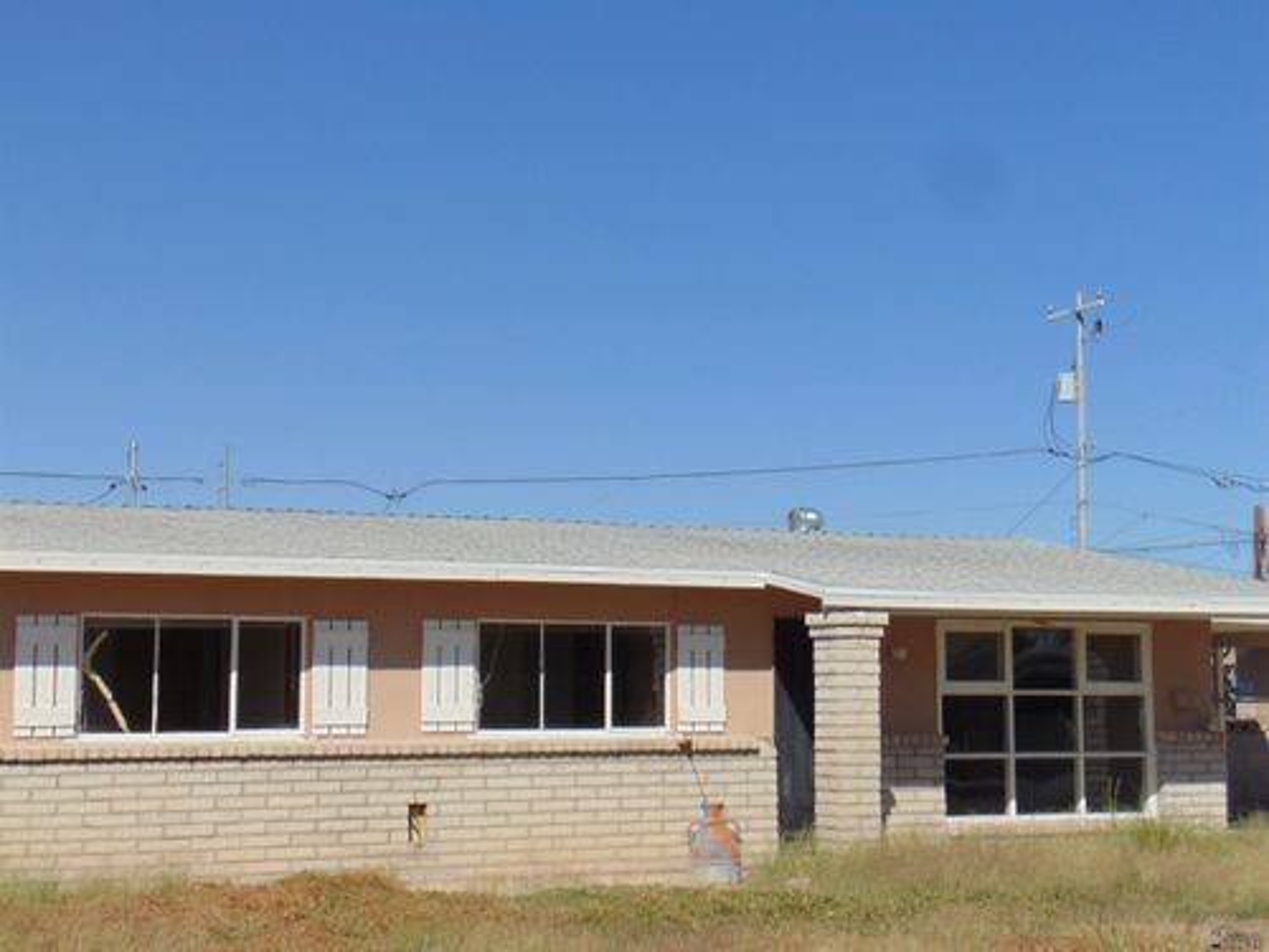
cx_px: 634
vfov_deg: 24.4
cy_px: 476
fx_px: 2200
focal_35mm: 60
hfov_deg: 32.2
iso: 80
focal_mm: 10.8
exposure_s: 1/320
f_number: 9.3
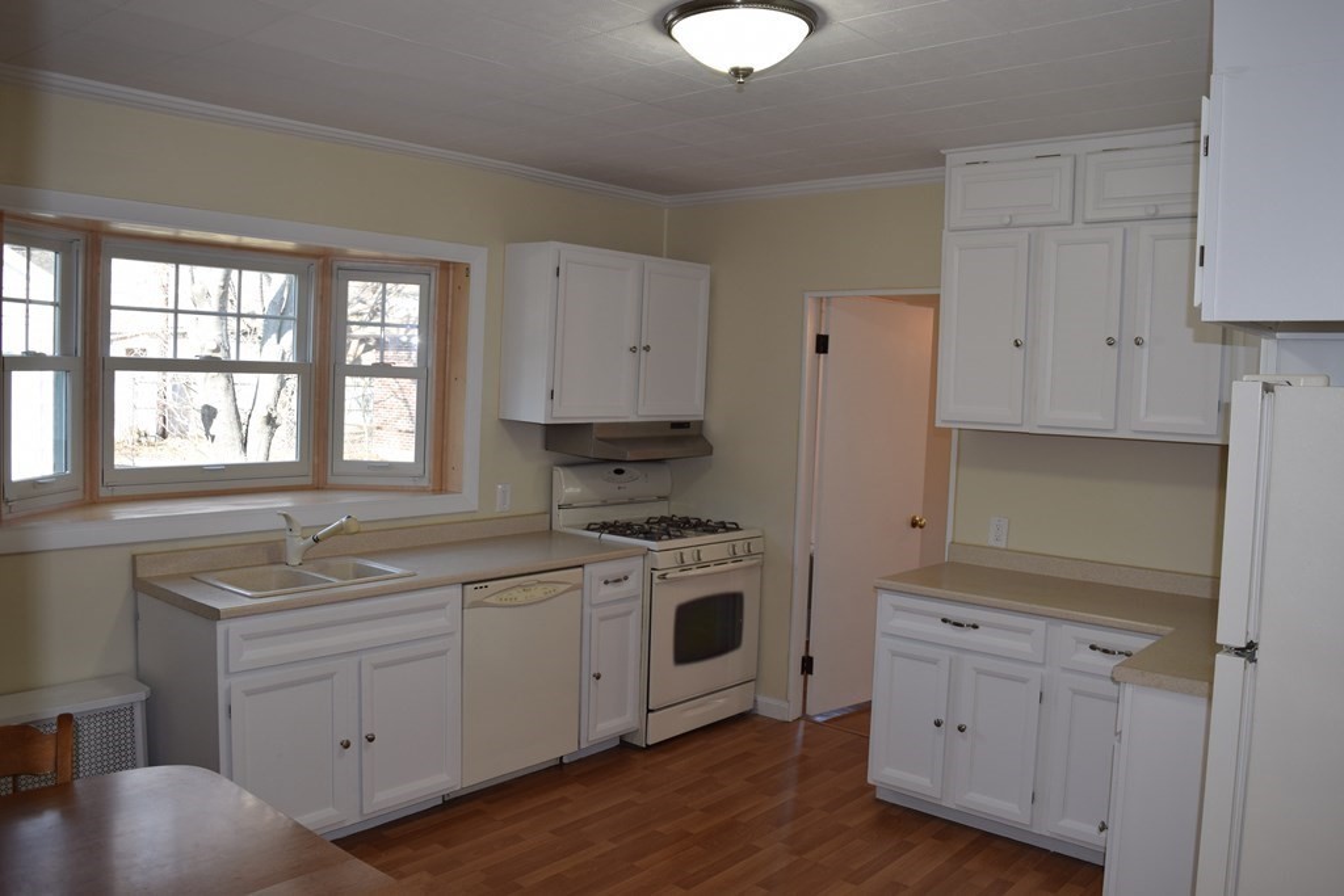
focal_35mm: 27
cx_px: 672
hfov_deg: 67.4
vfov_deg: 47.9
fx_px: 1008
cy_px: 448
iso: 400
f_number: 5.6
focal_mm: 18
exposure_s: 1/125
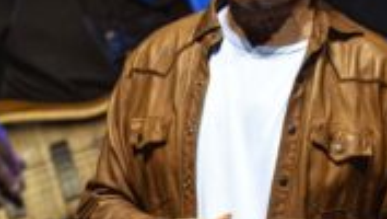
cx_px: 271
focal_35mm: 1891
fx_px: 19425
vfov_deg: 0.6
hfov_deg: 1.1
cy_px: 146
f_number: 6.7
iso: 6400
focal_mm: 500
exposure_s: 1/125
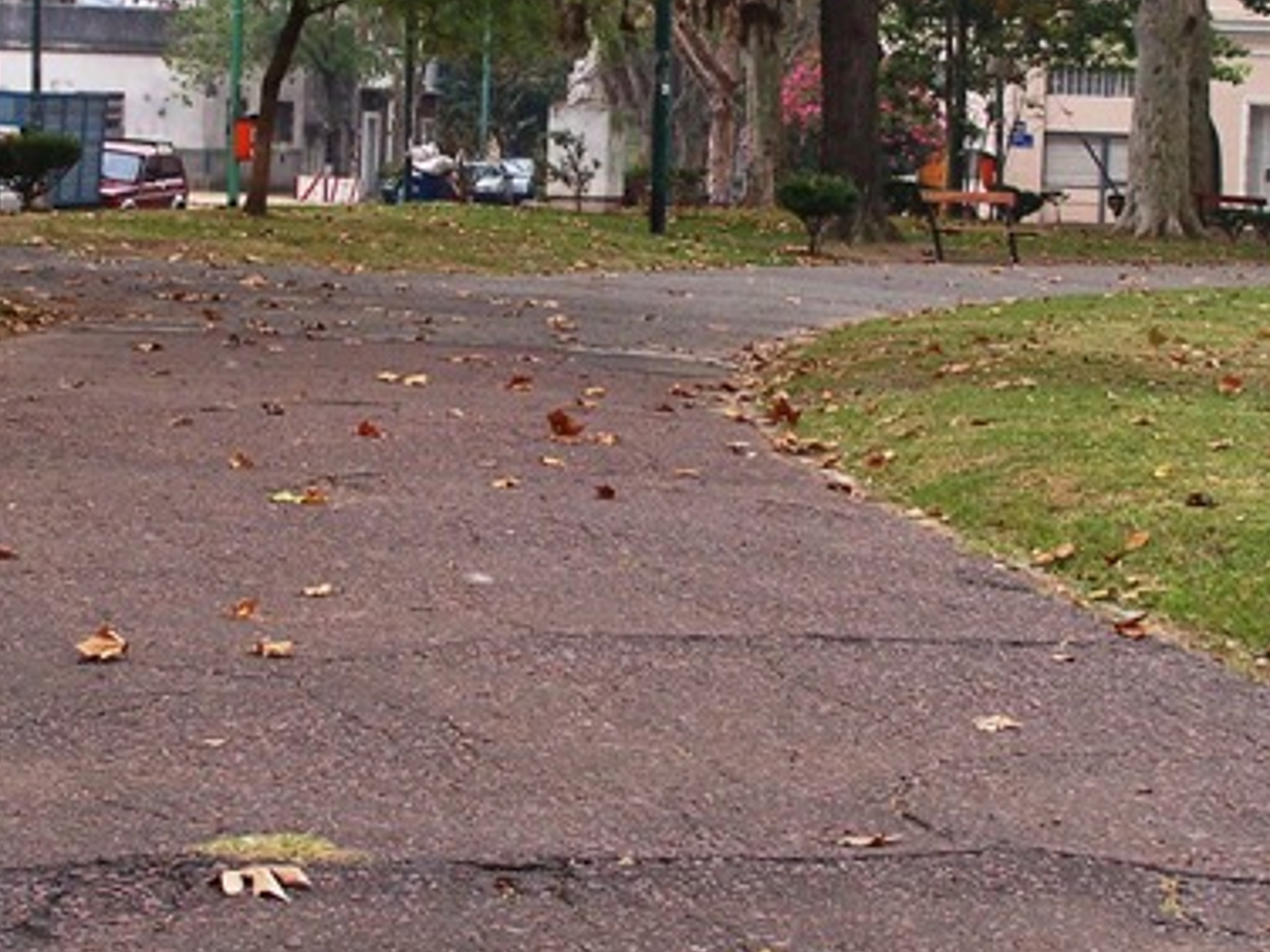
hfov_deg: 19.4
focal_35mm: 101
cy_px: 279
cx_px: 625
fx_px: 3706
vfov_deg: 14.6
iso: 80
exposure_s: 1/100
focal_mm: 9.8
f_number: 4.5
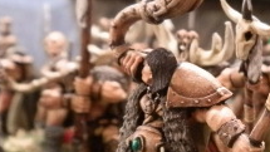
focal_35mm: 76
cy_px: 161
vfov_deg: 15.5
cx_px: 320
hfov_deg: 25.2
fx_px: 544
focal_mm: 5
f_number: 3.1
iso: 400
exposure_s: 1/40
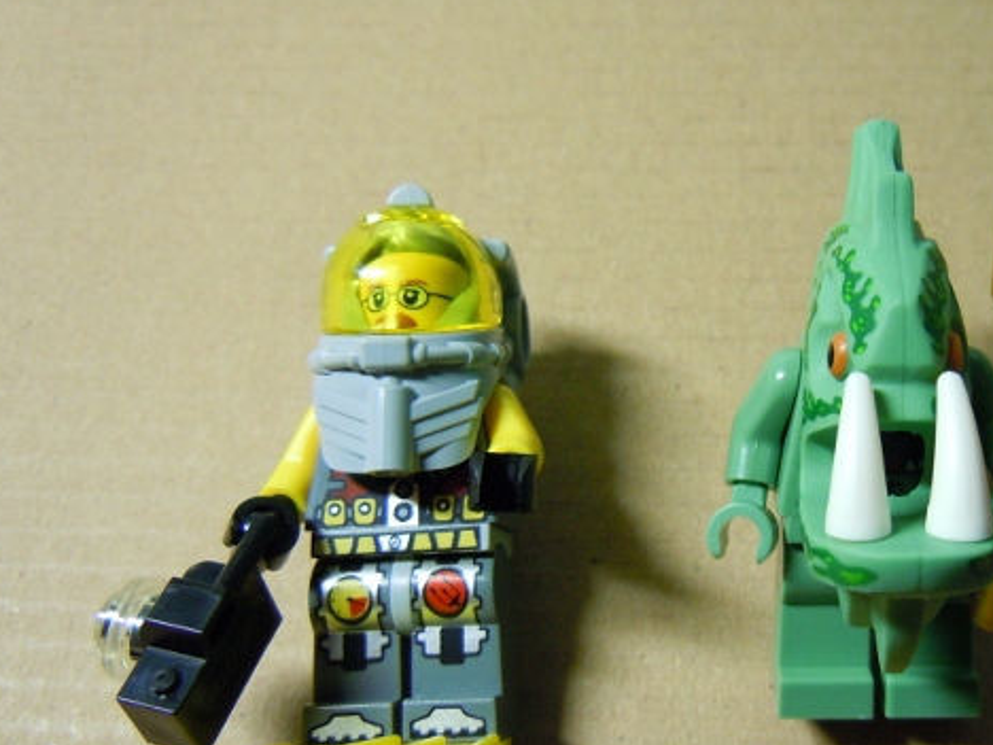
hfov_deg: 45.1
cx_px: 664
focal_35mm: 41
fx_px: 1176
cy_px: 414
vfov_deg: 35.1
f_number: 3.5
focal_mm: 5.4
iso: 400
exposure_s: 1/50
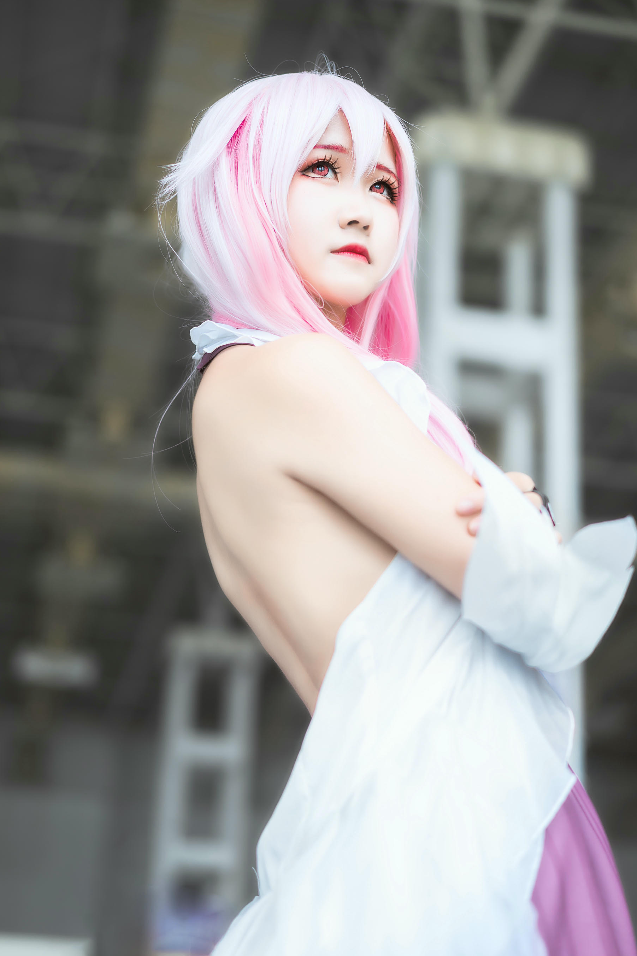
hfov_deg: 22.3
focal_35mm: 61
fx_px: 1619
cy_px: 472
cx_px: 322
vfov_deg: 32.9
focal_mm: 55
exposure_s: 1/160
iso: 100
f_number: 2
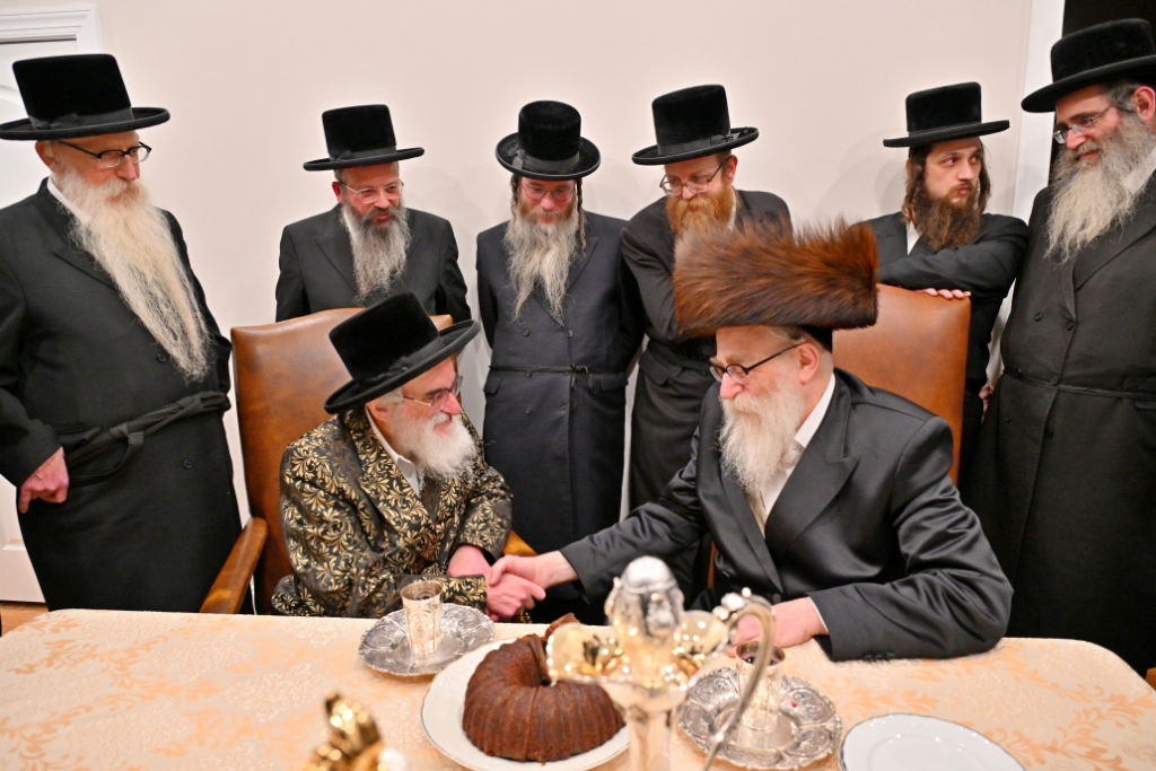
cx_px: 578
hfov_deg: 73.7
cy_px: 386
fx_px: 771
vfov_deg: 53.1
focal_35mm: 24
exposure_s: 1/160
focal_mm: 24
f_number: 4
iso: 1000
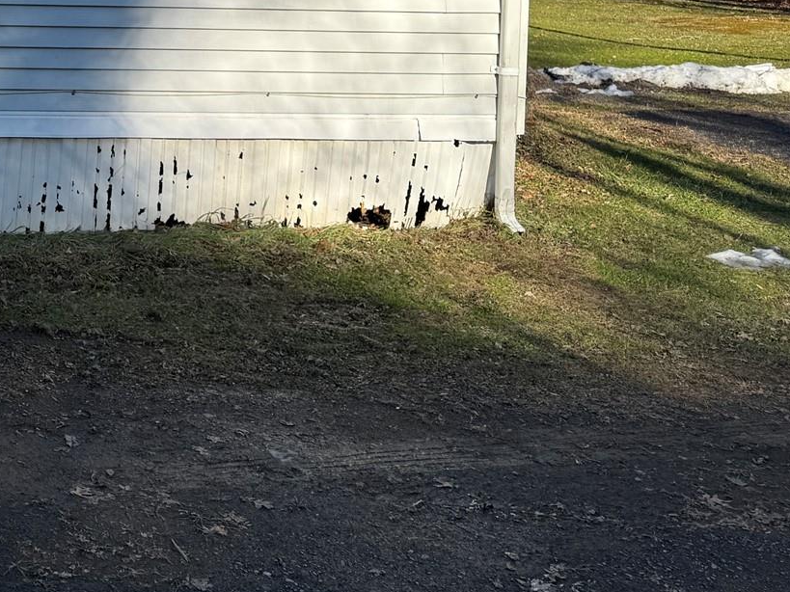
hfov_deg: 28.1
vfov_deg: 22.8
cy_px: -80
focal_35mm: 60
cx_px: -161
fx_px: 1369
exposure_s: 1/2703
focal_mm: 6.76
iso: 80
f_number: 1.78
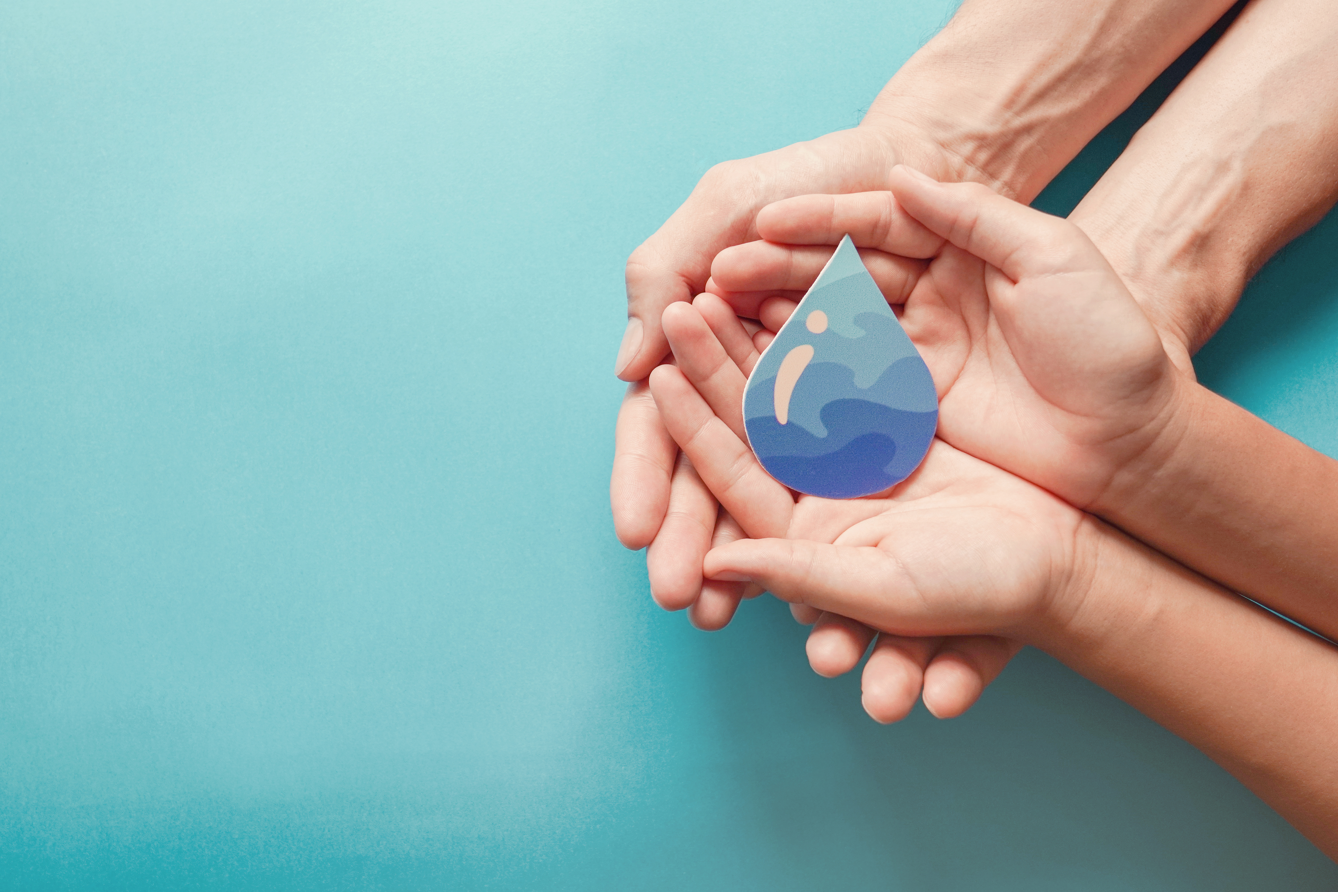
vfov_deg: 36.9
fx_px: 1338
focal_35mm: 36
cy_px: 446
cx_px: 669
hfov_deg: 53.1
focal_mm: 24
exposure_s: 1/160
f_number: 5
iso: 640
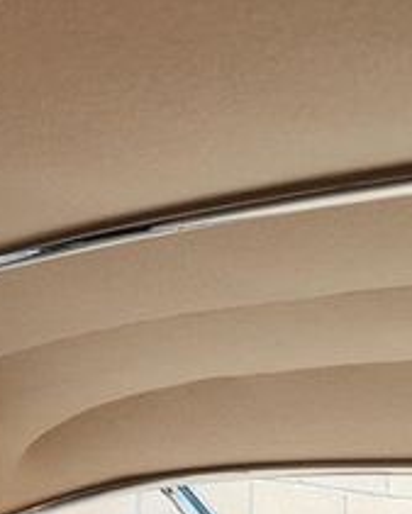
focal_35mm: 77
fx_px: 1173
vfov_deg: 24.7
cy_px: 229
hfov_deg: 19.8
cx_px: 100
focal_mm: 5.4
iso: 40
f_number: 1.8
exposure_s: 1/113
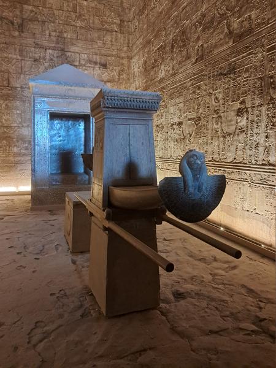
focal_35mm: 27
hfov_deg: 51.4
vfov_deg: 65.3
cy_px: 184
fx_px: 287
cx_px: 138
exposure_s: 1/25
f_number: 1.8
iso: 640
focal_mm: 4
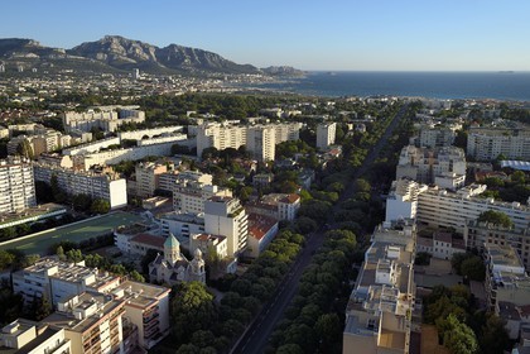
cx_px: 265
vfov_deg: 38.9
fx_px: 501
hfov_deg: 55.8
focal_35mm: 34
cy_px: 177
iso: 200
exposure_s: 1/250
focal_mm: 34
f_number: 9
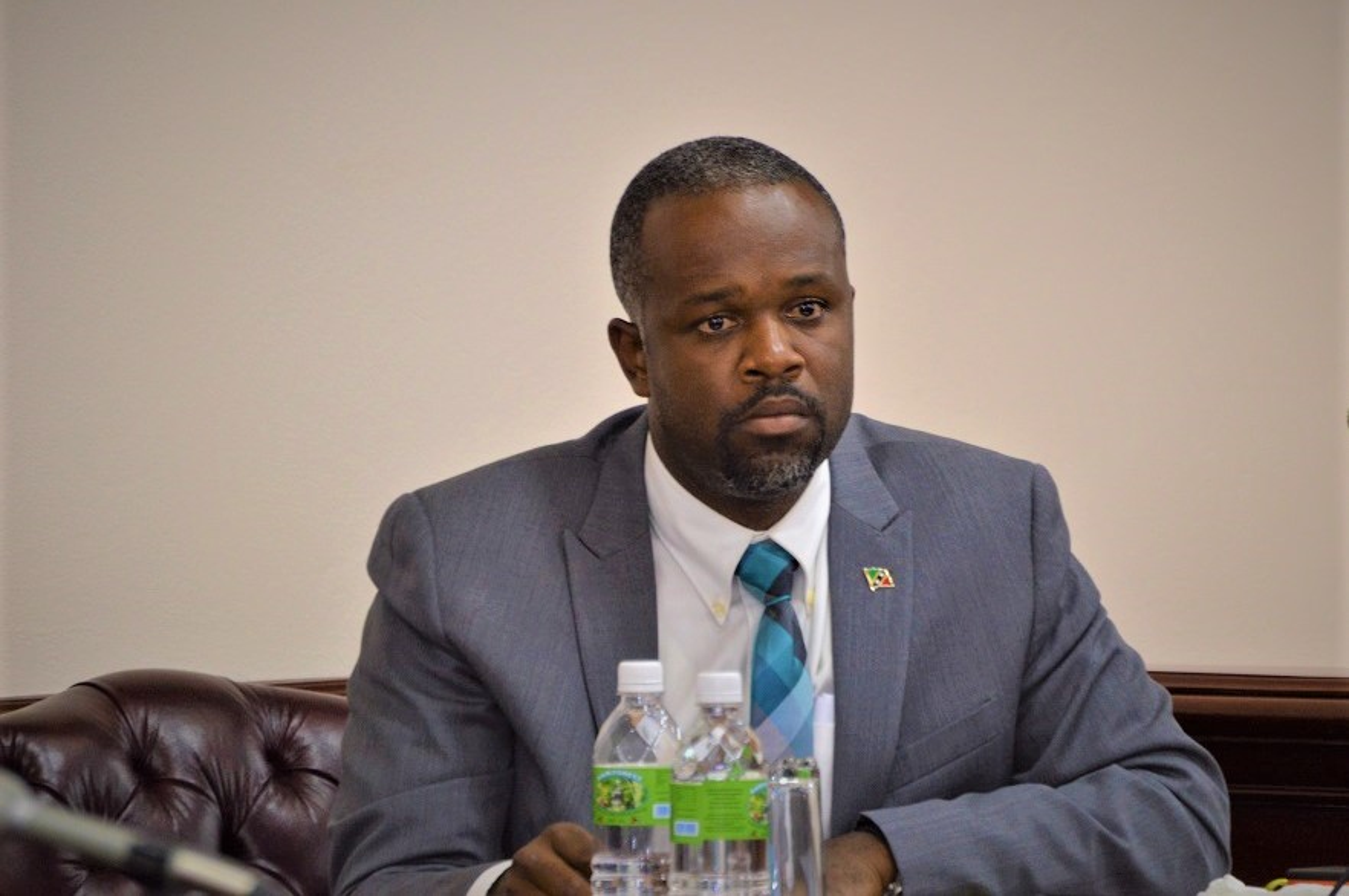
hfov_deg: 6.9
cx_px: 674
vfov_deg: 4.6
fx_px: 11229
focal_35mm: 300
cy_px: 448
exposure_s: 1/60
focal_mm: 200
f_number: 5.6
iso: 720
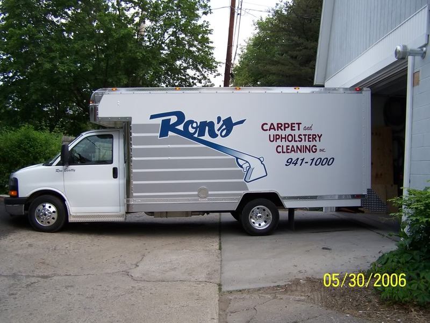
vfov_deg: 37.7
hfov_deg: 49.0
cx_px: 215
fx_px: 472
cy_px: 162
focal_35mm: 38
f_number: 2.8
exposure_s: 1/180
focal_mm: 6.3
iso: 80
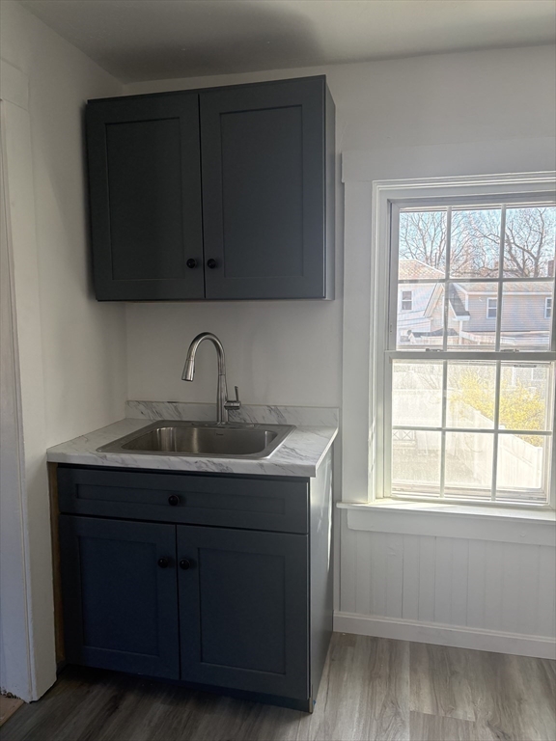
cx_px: 278
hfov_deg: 53.1
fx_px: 557
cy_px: 370
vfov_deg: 67.3
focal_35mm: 26
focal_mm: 5.96
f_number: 1.6
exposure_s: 1/228
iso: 125
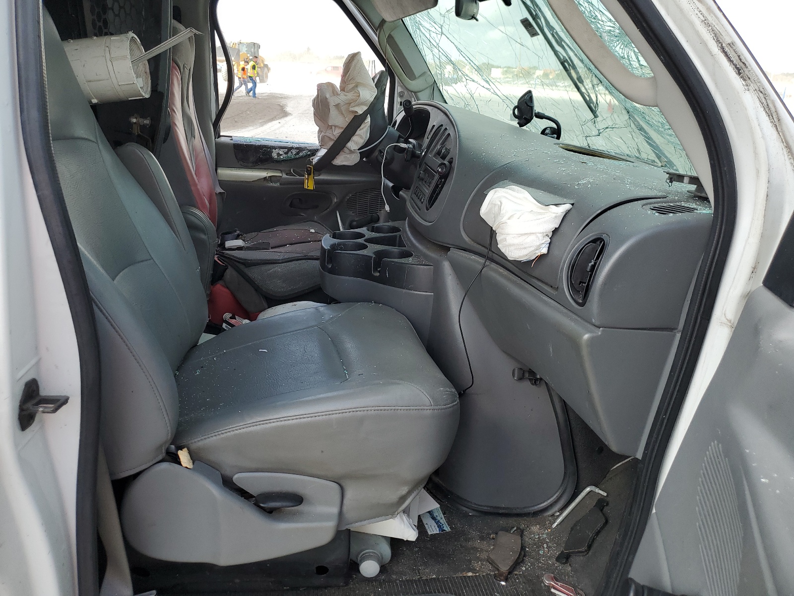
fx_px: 596
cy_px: 298
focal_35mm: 26
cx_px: 397
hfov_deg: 67.3
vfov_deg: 53.1
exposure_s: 1/1000
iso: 50
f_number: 1.5
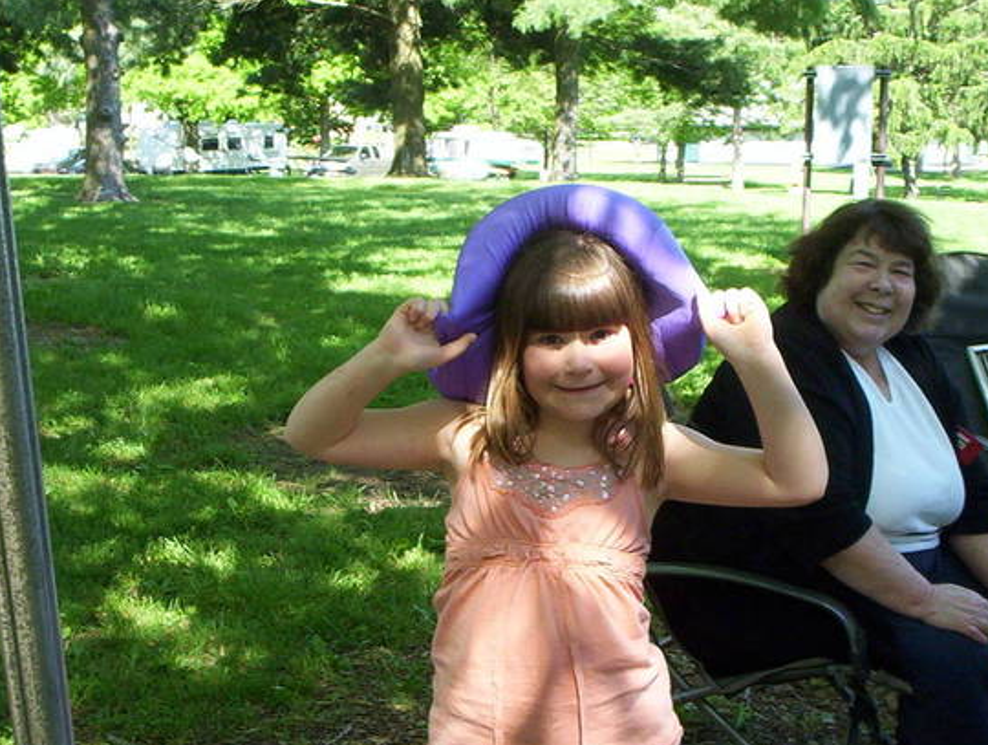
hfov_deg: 33.7
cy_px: 424
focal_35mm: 57
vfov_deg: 25.7
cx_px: 461
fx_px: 1630
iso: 100
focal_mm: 4.99
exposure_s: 1/90.8
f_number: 4.5
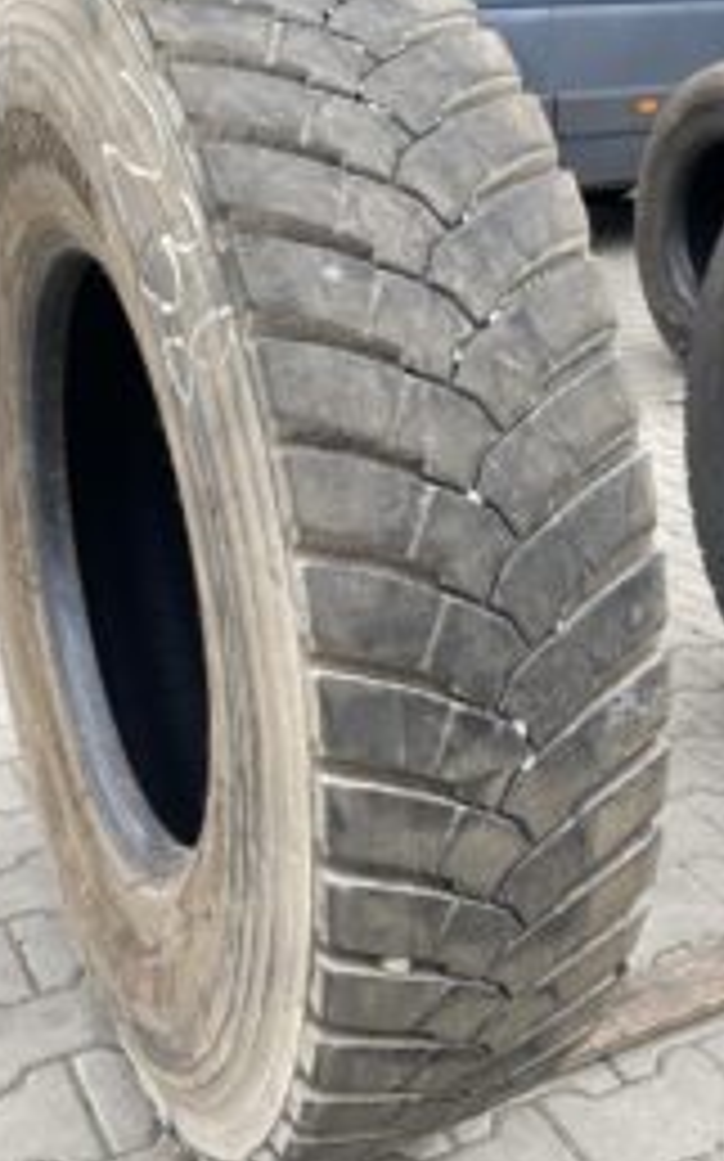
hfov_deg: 27.9
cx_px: 400
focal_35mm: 46
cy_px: 551
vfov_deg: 43.5
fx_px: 1454
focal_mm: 4.25
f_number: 1.8
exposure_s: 1/640
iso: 32
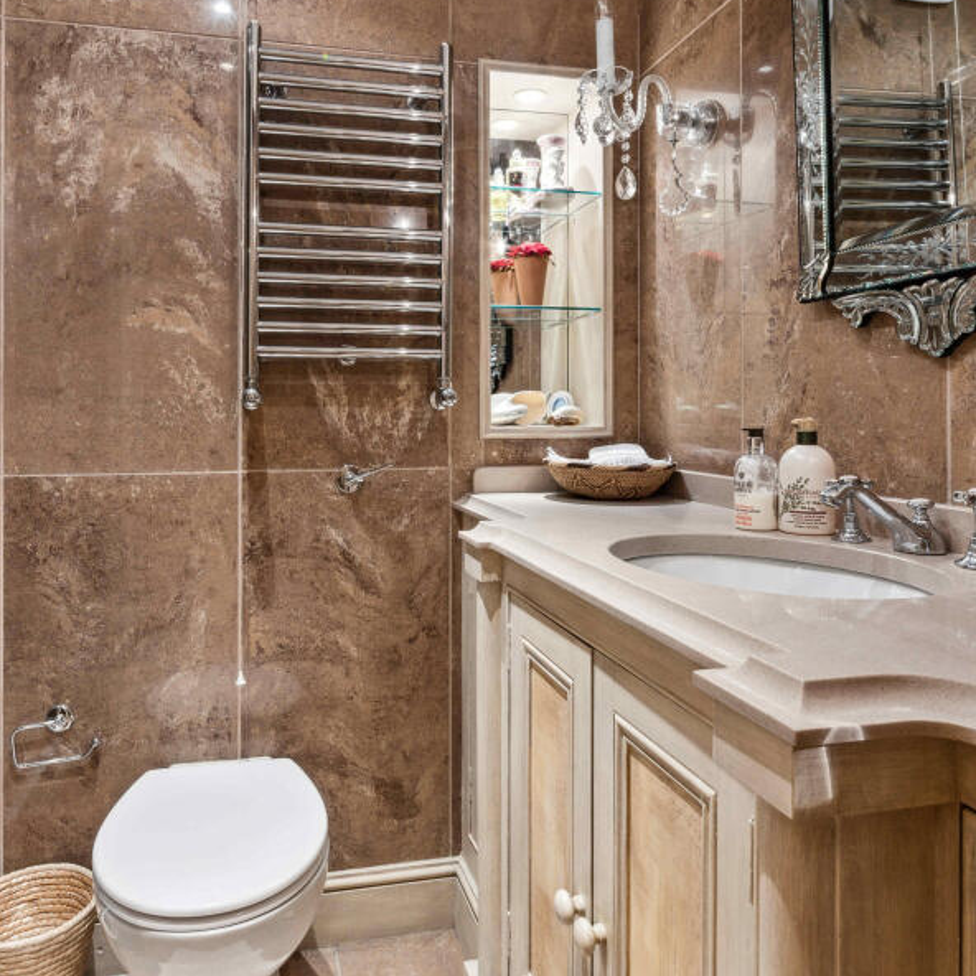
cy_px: 446
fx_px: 797
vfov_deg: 62.8
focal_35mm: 25
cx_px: 422
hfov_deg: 62.7
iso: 400
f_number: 11
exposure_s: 1/13
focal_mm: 17
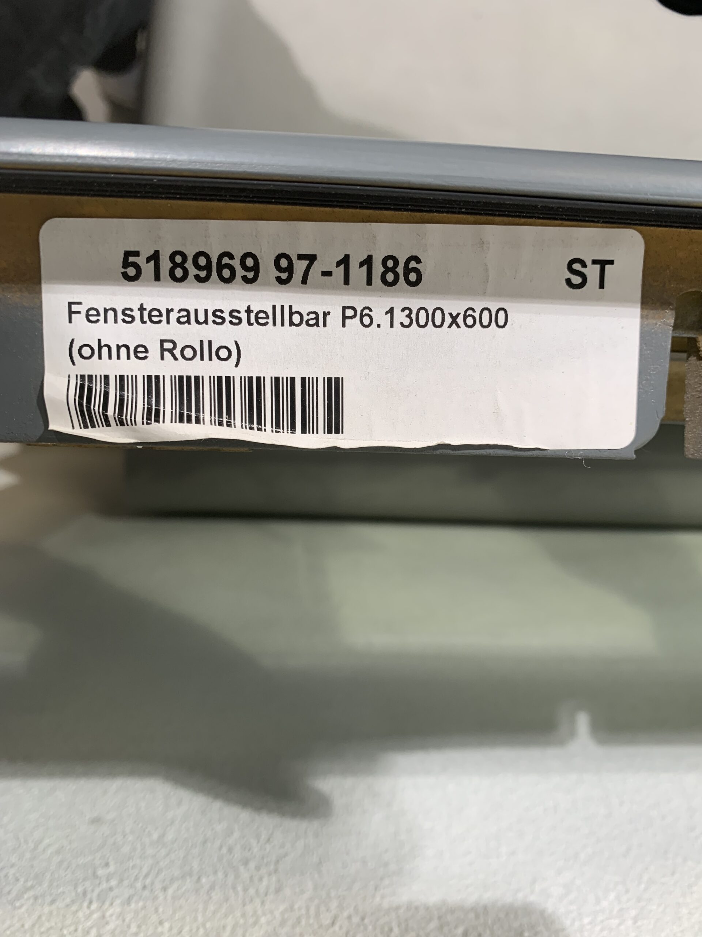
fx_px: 703
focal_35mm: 26
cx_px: 351
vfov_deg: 67.3
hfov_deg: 53.1
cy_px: 468
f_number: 1.8
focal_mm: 4.25
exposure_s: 1/100
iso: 50
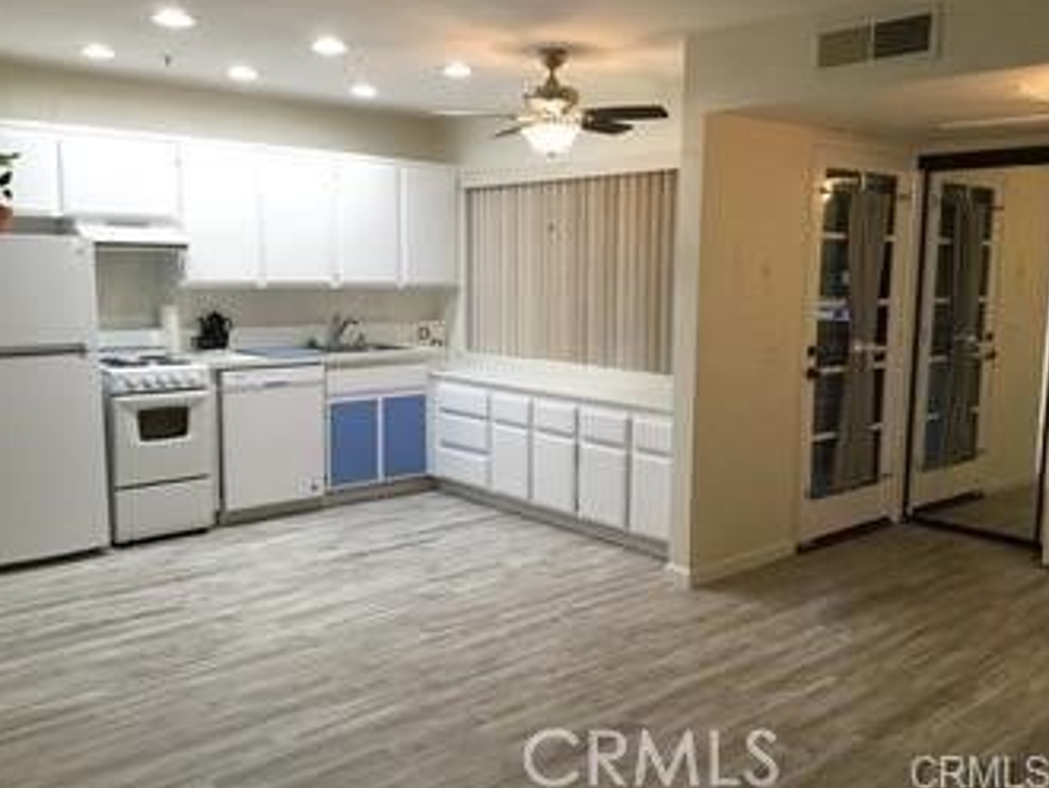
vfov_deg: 44.2
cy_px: 397
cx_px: 529
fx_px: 970
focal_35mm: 32
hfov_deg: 56.8
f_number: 2.4
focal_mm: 3.3
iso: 32
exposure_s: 1/30
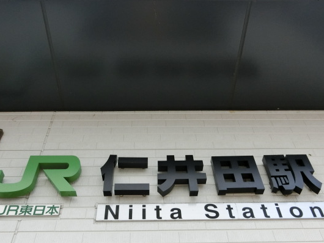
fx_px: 328
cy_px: 143
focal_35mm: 35
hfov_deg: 52.6
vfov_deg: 40.6
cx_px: 152
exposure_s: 1/125
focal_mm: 5.2
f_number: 3.7
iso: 320
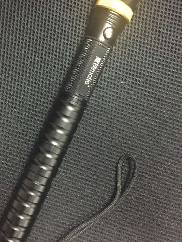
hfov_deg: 33.4
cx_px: 70
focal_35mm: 43
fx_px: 302
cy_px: 108
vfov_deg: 43.8
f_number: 2.2
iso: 800
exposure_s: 1/17
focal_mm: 4.15
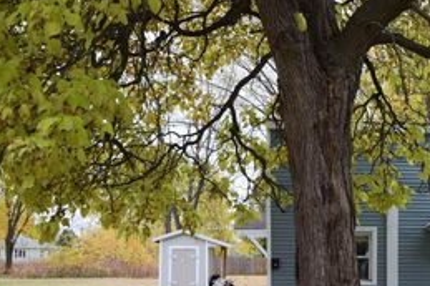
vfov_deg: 22.9
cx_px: 344
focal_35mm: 58
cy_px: 237
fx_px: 692
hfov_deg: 33.5
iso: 400
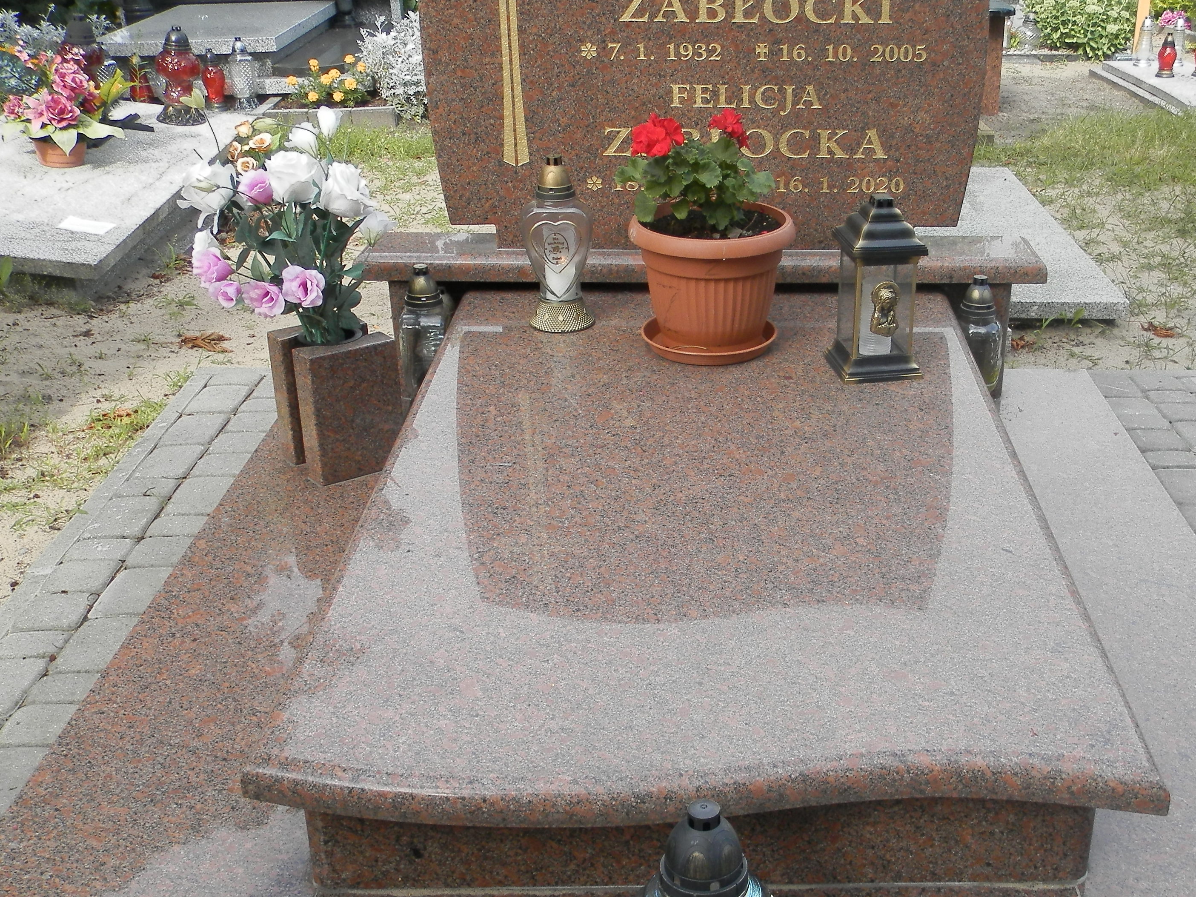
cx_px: 743
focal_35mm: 41
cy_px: 534
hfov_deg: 45.4
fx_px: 1416
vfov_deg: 35.0
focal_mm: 4.5
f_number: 3.1
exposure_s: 1/250
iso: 80
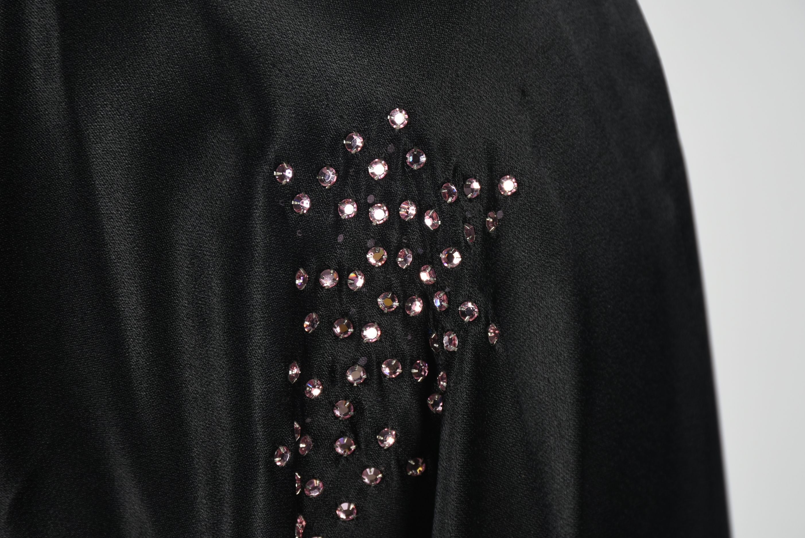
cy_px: 269
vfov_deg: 6.1
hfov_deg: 9.2
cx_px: 397
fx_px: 5013
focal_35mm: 224
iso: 200
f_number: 10
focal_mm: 140
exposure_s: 1/125
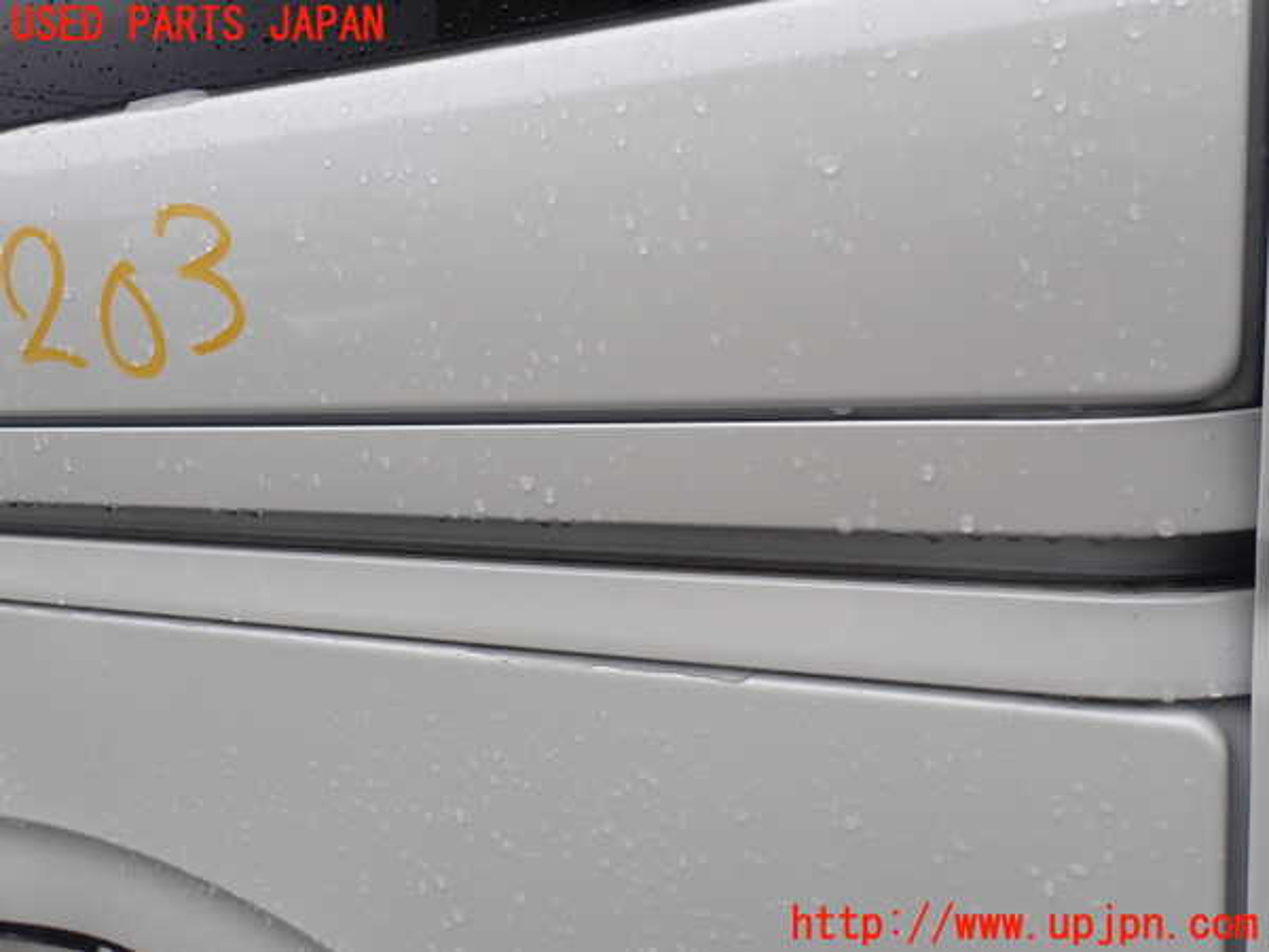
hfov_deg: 60.0
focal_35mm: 30
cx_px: 634
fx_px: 1100
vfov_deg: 46.8
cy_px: 476
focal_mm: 5.4
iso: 100
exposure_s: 1/125
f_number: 3.2
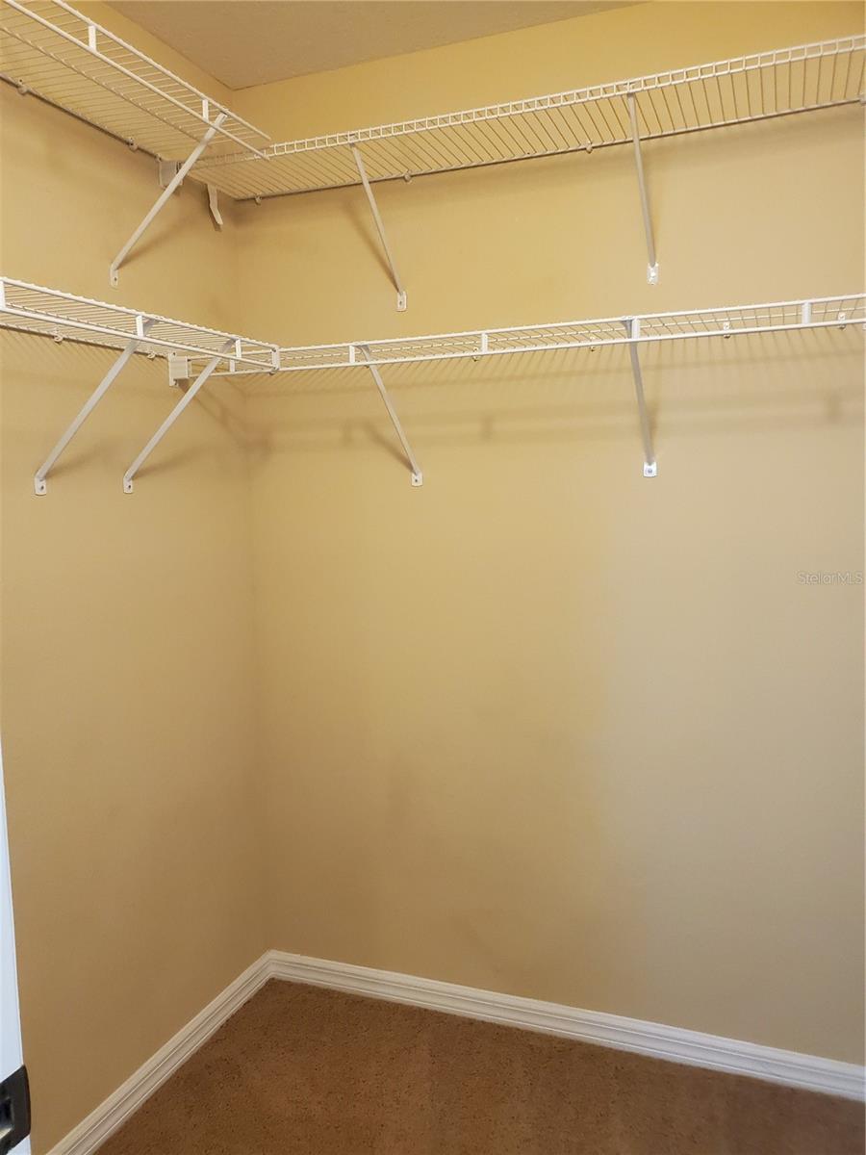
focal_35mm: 26
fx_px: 867
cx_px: 433
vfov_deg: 67.3
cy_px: 578
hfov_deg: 53.1
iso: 640
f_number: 2.4
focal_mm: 4.3
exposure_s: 1/40
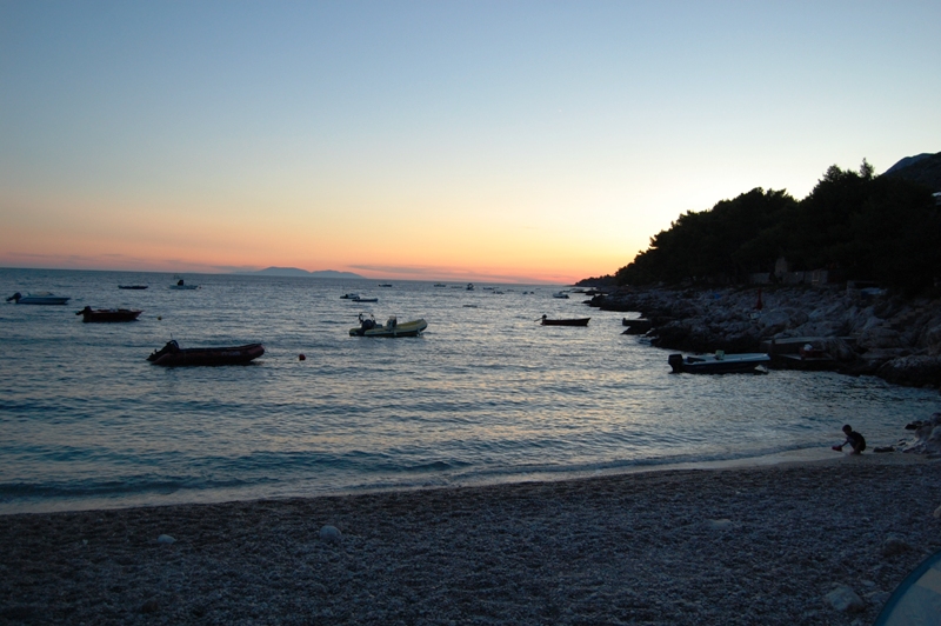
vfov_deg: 43.5
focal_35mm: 30
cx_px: 470
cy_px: 313
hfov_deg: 62.0
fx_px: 784
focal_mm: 20
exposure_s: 1/30
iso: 450
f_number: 3.8
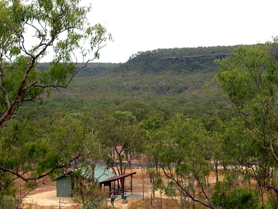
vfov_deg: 26.0
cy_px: 141
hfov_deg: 34.3
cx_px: 144
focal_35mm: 56
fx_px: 450
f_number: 3.7
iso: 50
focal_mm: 6
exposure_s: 1/369
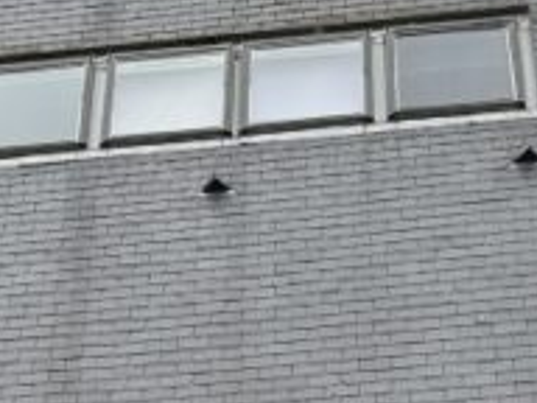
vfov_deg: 9.1
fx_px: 2327
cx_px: -76
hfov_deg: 12.9
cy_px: 901
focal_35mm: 150
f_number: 1.78
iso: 80
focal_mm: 6.76
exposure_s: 1/864
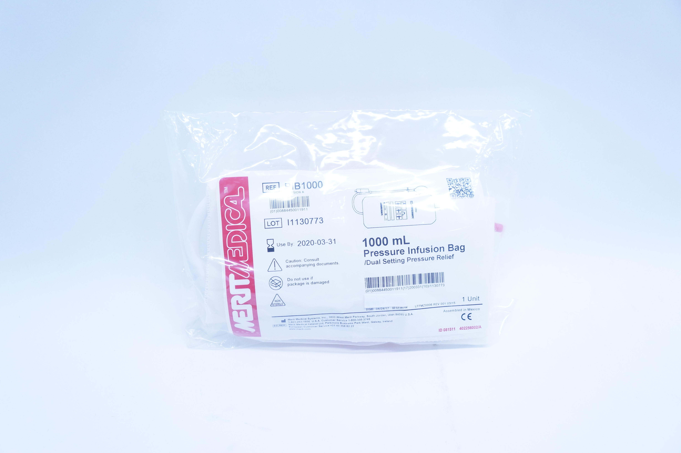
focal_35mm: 39
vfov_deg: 34.1
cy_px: 226
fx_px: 737
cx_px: 340
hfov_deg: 49.6
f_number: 4.5
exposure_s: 1/200
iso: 800
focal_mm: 26
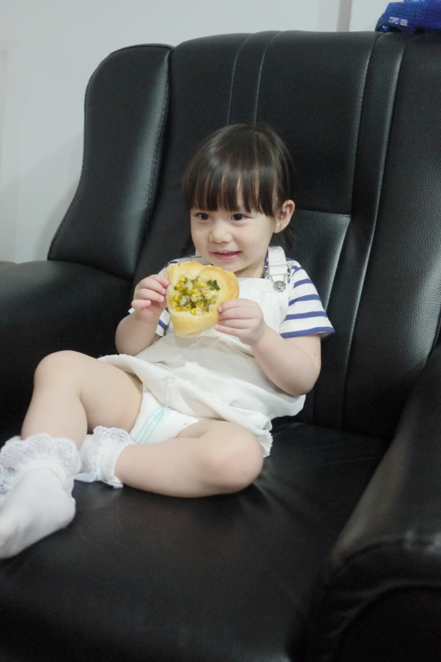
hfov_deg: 31.9
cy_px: 332
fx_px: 772
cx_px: 217
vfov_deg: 46.4
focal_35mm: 42
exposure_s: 1/60
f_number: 1.7
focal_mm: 20
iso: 800
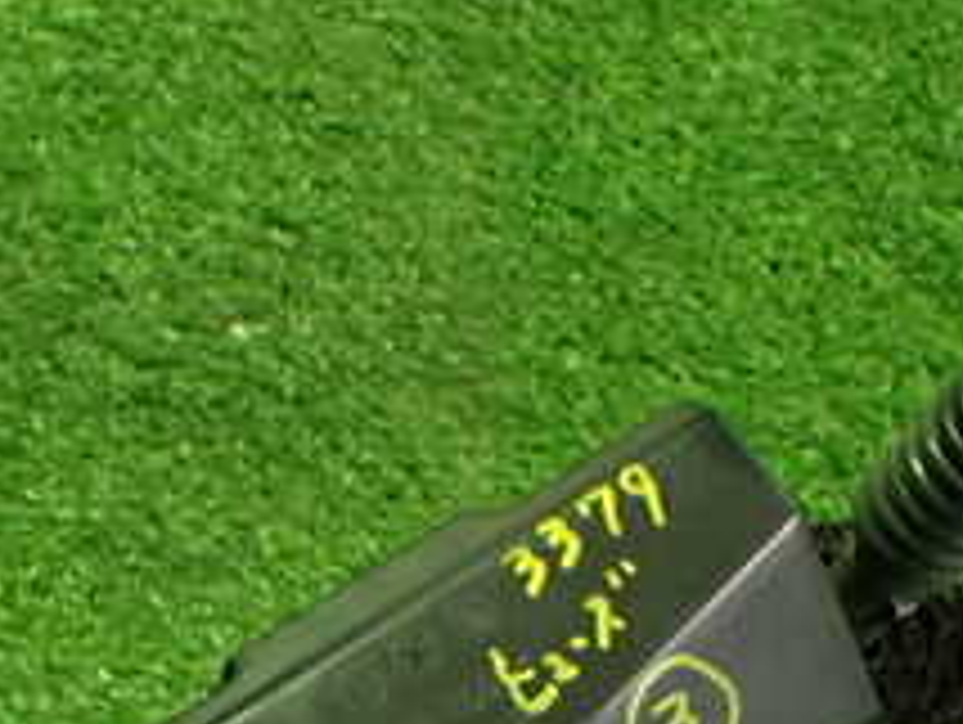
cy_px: 967
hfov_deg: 23.2
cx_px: 369
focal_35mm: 84
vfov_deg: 16.5
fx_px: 2339
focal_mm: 5.4
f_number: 2.3
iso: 800
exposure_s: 1/30
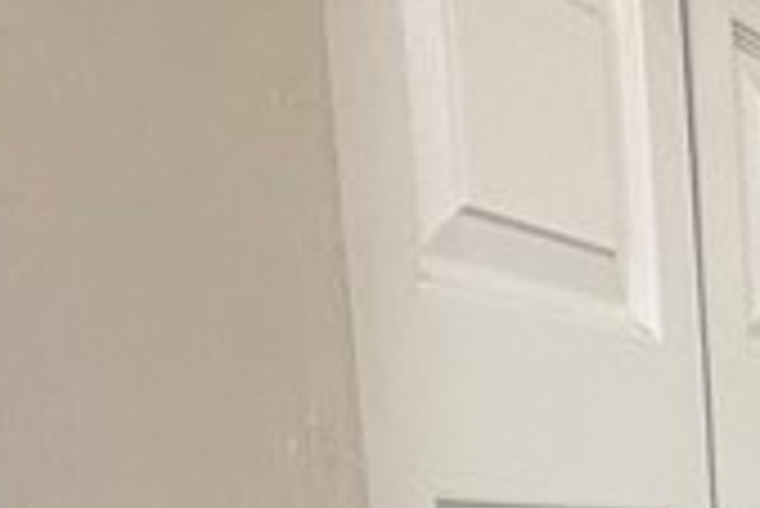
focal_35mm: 88
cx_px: 1376
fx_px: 1859
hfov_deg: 18.2
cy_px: 863
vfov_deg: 14.1
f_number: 2.2
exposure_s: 1/60
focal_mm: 2.22
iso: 200
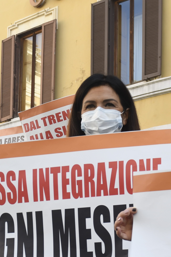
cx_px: 63
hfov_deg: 13.3
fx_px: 734
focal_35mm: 103
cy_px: 231
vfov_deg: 19.5
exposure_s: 1/250
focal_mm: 24
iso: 320
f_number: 5
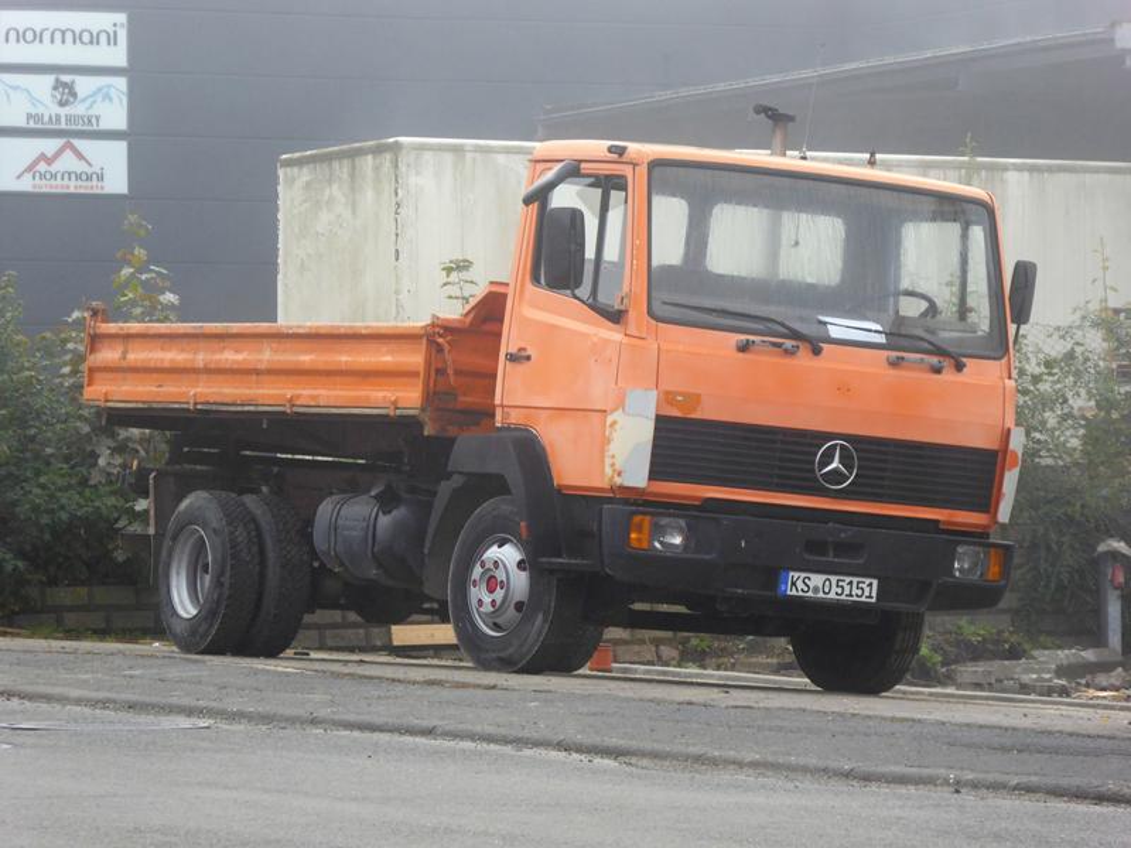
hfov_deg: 11.5
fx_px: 5620
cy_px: 424
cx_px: 566
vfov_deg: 8.6
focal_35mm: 172
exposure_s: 1/100
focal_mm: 30.9
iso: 100
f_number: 5.6
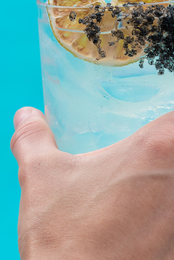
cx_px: 127
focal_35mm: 254
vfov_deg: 8.1
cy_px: 107
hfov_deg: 5.4
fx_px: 1840
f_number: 4.5
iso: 50
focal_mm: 75
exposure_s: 1/160
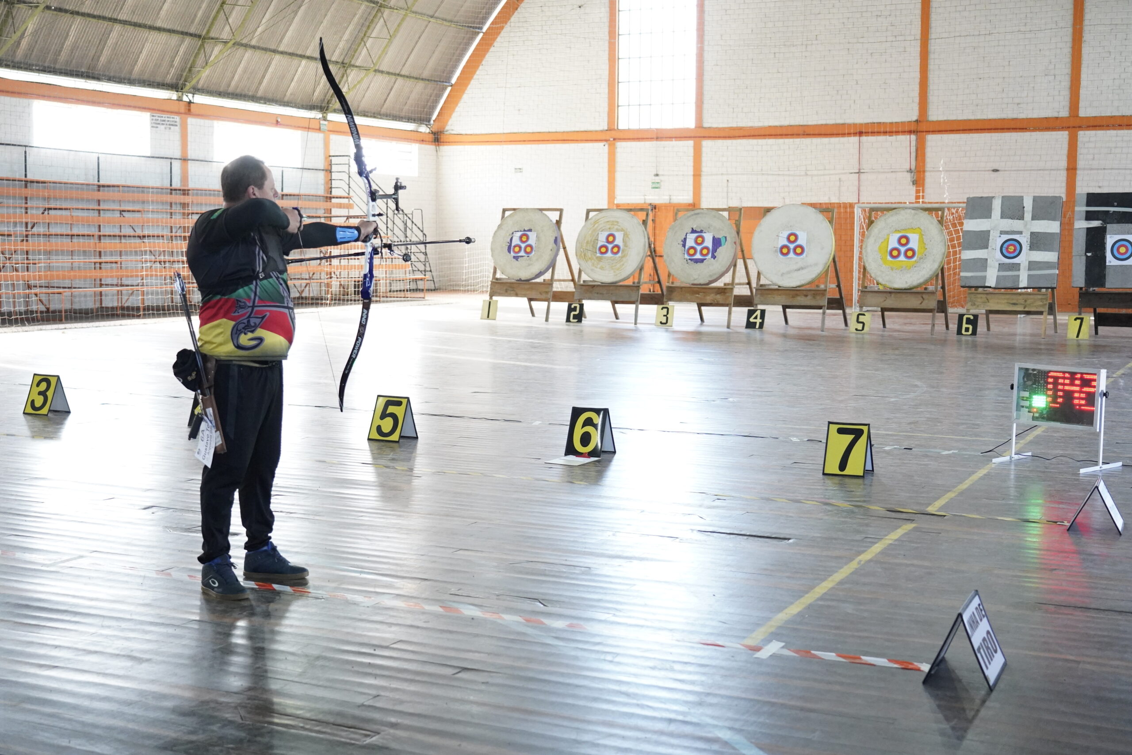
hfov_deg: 42.7
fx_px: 1446
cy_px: 378
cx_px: 566
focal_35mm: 46
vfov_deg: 29.2
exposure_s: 1/250
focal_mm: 46
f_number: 4
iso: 8000
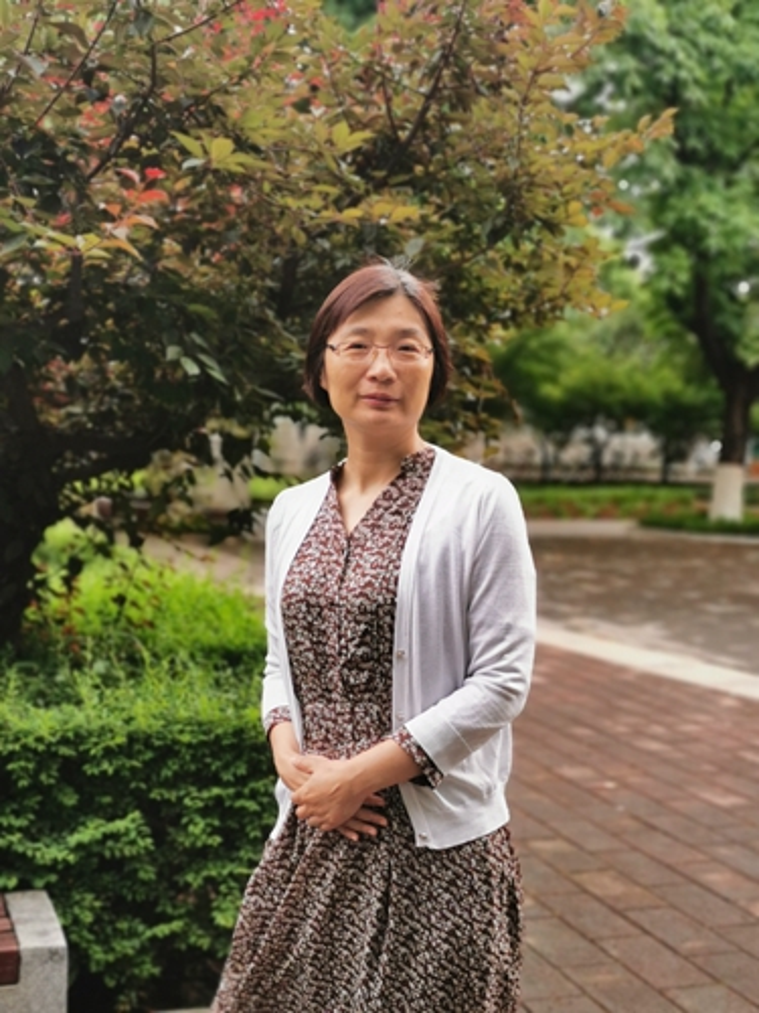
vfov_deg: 37.5
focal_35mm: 51
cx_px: 380
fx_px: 1491
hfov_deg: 28.6
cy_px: 506
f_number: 1.8
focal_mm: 5.58
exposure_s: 1/308
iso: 50
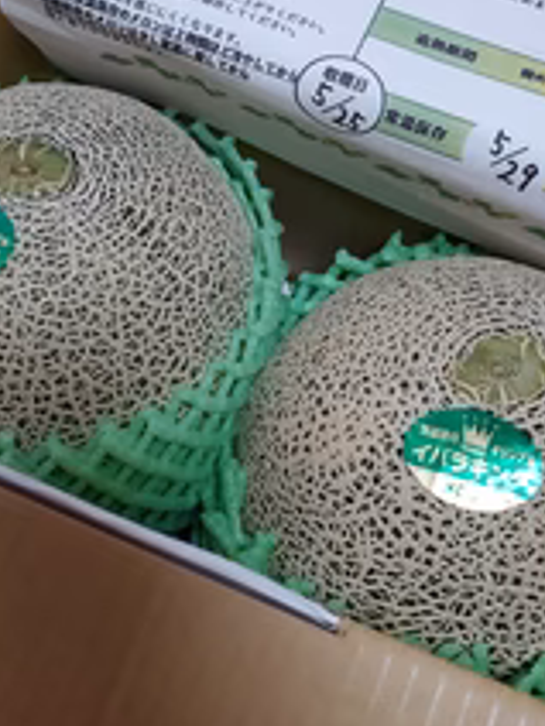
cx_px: 329
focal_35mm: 49
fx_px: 1029
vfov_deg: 38.3
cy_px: 219
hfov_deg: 29.6
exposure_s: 1/50
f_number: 2.4
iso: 400
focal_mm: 4.3
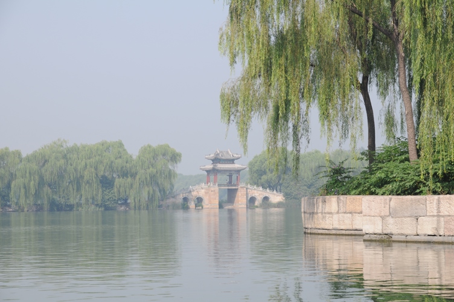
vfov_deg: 13.0
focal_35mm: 105
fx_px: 1323
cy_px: 151
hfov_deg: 19.5
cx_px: 227
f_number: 8
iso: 200
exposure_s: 1/250
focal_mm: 70
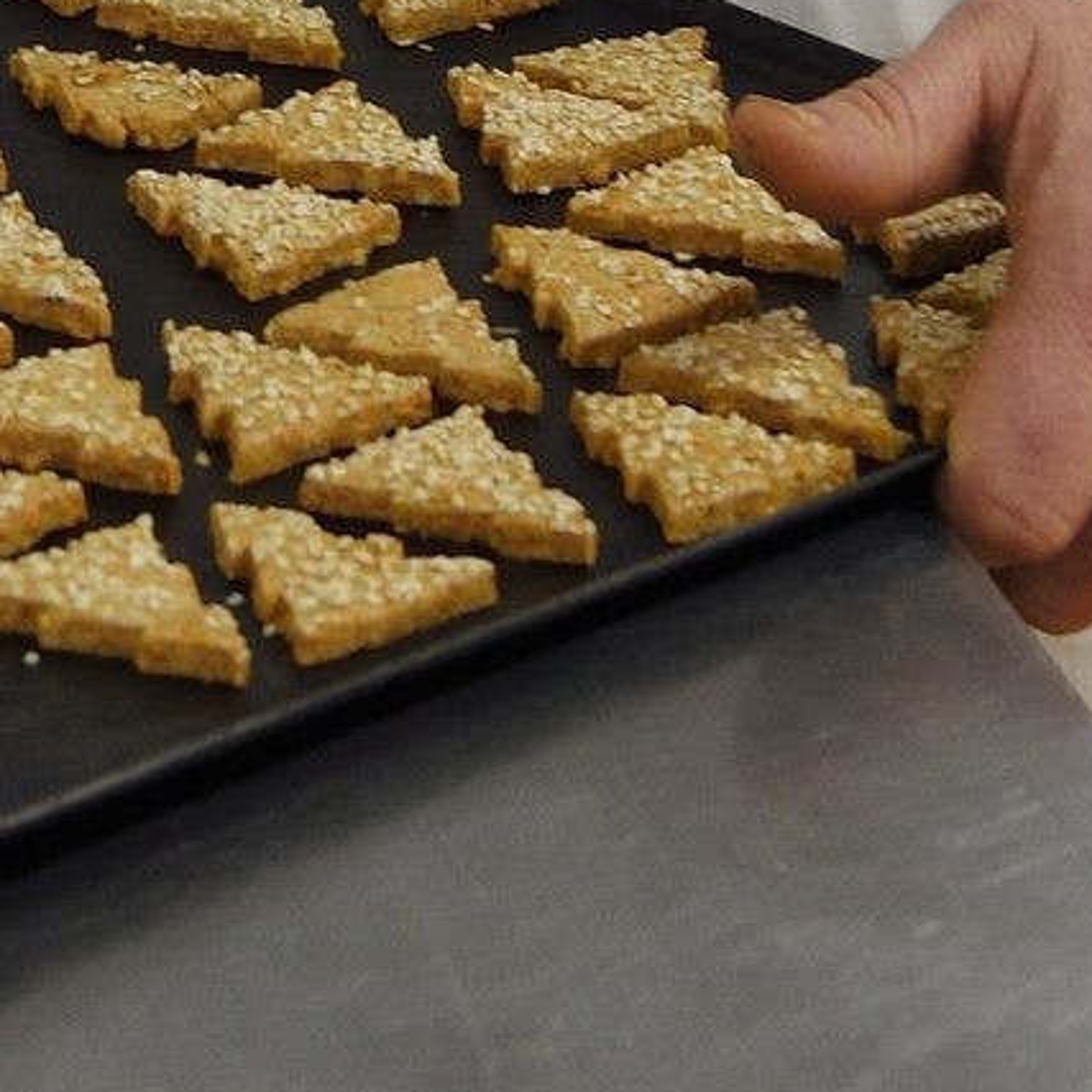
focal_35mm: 191
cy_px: -1958
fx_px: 6817
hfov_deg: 9.1
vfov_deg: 8.1
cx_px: -102
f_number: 6.3
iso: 800
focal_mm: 40
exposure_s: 1/40
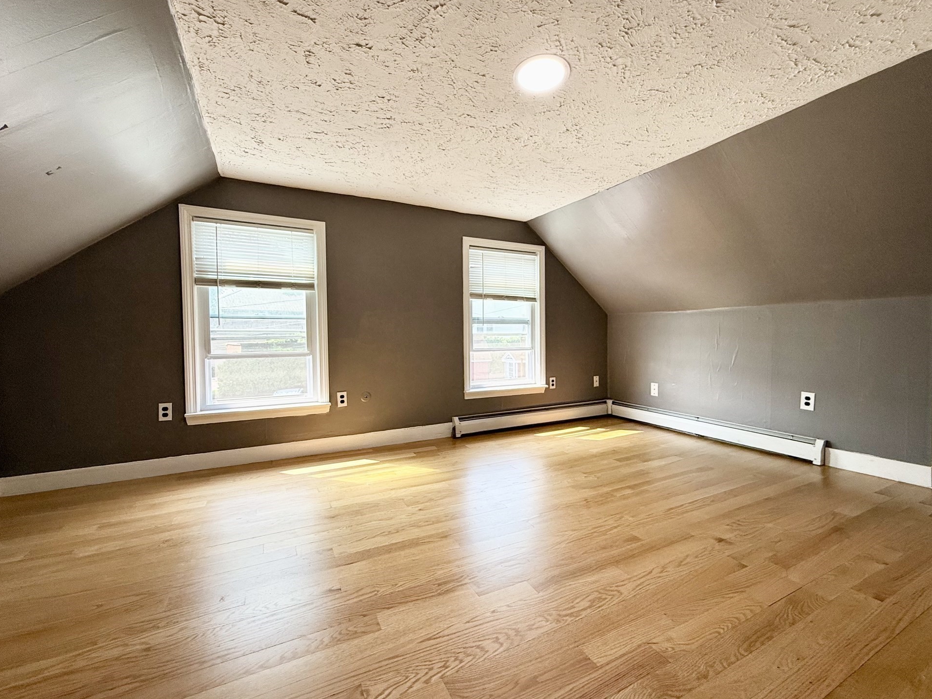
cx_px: 472
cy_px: 345
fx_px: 404
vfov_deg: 81.8
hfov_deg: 98.2
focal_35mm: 15
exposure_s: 1/116
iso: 64
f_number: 2.2
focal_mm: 2.22
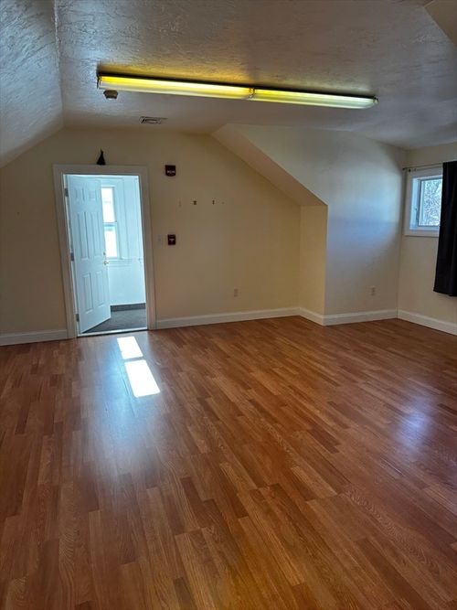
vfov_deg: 71.6
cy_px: 305
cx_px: 228
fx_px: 423
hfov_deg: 56.8
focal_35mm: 24
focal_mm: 6.86
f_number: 1.78
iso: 100
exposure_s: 1/128
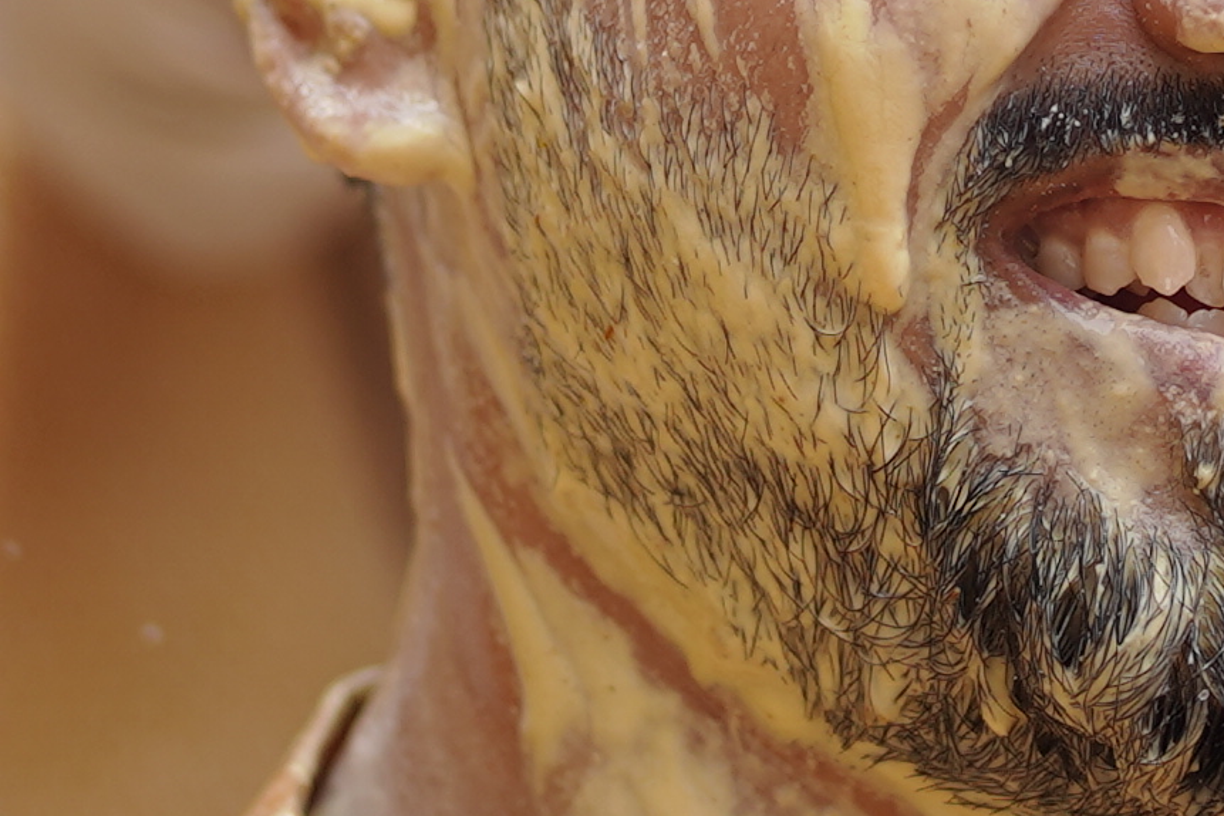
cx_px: 1126
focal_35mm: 244
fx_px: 8295
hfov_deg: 8.4
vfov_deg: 5.6
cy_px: -146
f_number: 1.4
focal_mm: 35
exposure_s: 1/1250
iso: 125
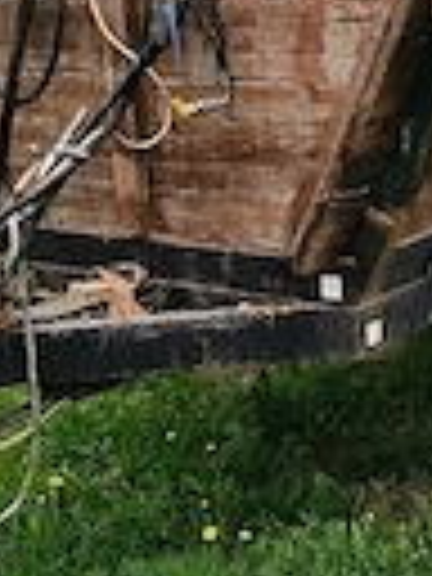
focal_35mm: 75
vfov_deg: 26.0
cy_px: 256
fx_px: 1248
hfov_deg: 19.2
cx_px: 414
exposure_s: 1/200
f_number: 1.75
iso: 100
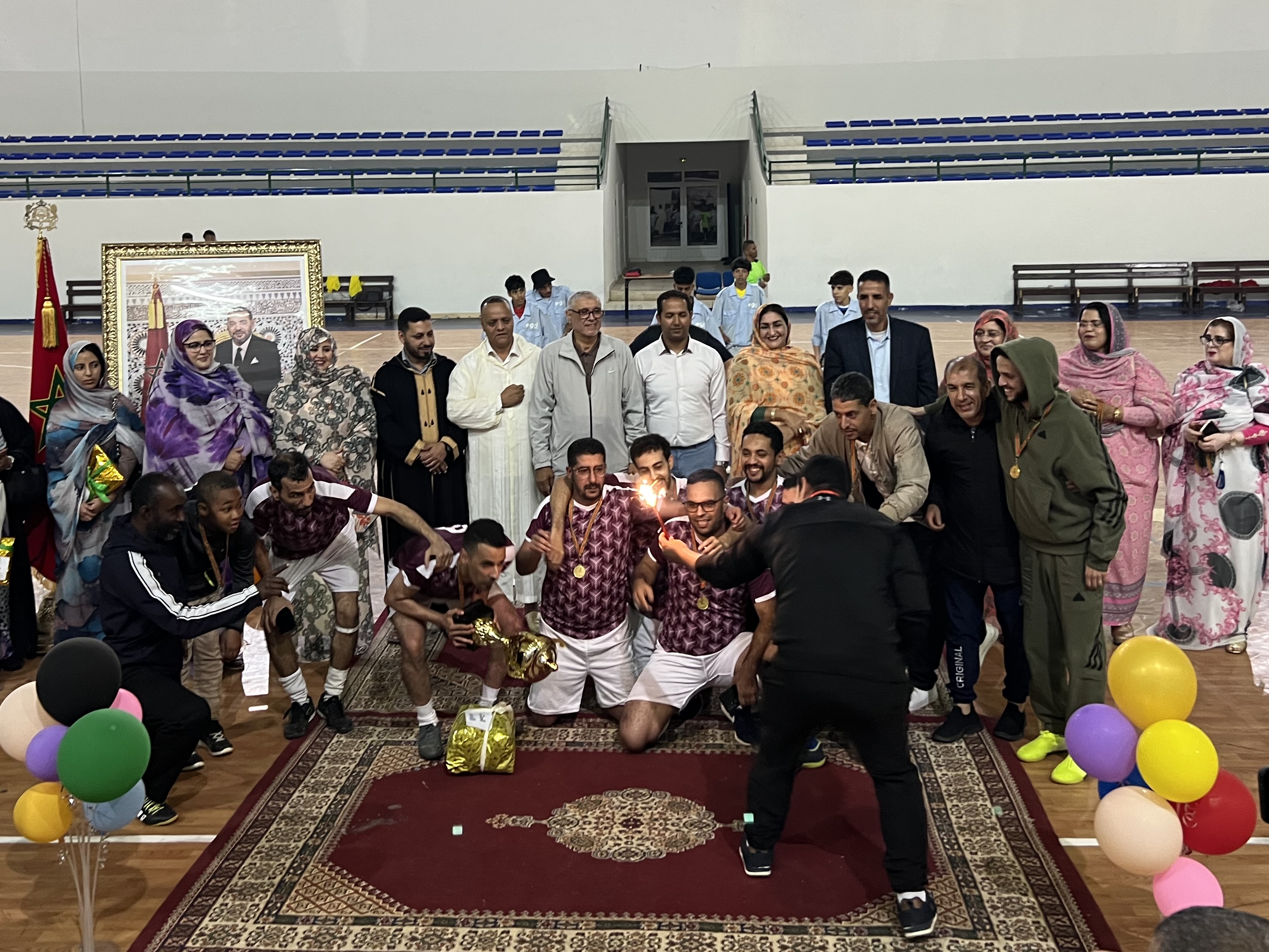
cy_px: 313
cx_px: 621
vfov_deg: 39.2
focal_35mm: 36
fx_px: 1320
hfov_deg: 51.4
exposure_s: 1/50
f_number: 1.5
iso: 200
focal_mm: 5.7
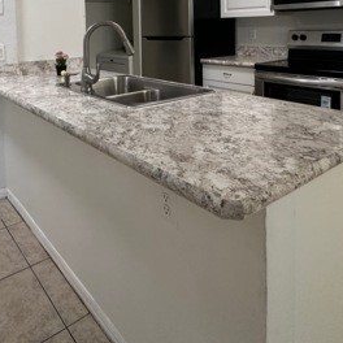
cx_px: 125
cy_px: 42
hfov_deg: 53.3
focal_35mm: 30
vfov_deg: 48.9
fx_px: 336
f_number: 2.2
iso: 250
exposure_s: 1/120
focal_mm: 2.22
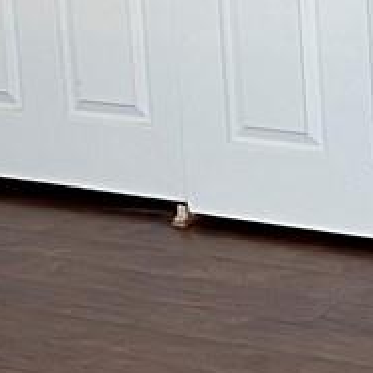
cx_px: 87
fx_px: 2426
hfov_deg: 8.8
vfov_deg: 8.7
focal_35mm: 199
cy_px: -18
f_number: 1.5
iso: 125
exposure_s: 1/87
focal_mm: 5.7
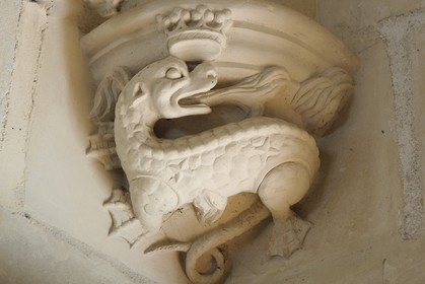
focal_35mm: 70
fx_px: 827
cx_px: 212
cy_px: 142
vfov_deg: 19.5
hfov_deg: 28.8
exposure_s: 1/60
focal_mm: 70
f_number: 6.3
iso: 800
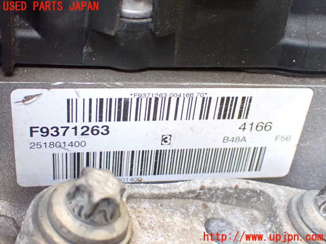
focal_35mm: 54
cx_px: 163
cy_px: 122
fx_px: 509
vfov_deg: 27.0
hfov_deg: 35.5
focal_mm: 9.65
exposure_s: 1/50
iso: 1250
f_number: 3.3
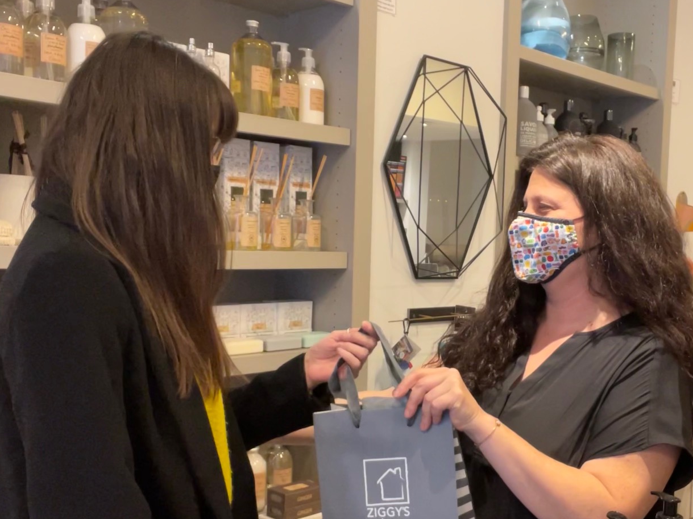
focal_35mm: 38
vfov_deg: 37.7
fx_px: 761
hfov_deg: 48.7
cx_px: 416
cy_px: 290
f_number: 2.2
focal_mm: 2.71
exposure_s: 1/60
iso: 250
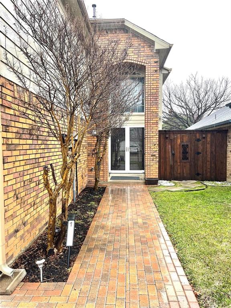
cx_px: 116
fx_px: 222
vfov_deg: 69.4
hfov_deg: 54.9
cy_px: 154
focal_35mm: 25
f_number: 1.6
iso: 125
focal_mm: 5.1
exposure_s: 1/121
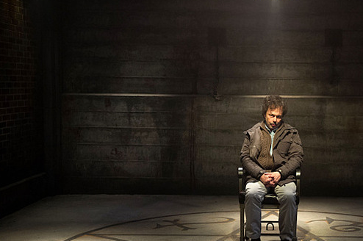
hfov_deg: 28.1
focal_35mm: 71
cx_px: 276
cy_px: 138
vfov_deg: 19.1
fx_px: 715
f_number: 2.8
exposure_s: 1/100
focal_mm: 45
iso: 2500
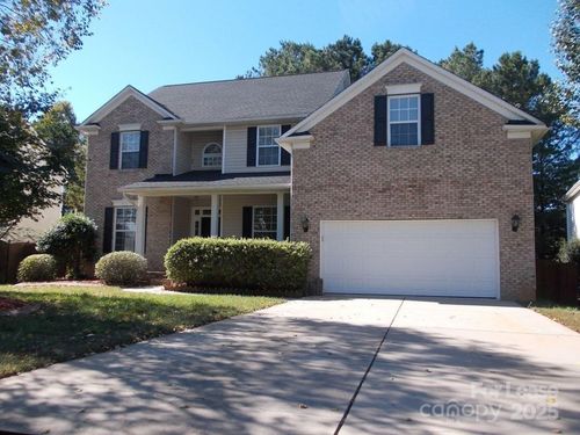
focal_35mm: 28
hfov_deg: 63.4
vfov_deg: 49.7
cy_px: 218
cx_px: 290
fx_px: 469
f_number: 5.4
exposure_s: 1/125
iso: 80
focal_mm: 4
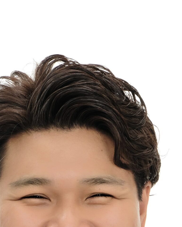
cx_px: 69
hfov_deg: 4.7
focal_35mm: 331
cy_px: 260
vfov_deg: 5.8
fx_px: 2228
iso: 500
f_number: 11
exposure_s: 1/125
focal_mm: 88.2
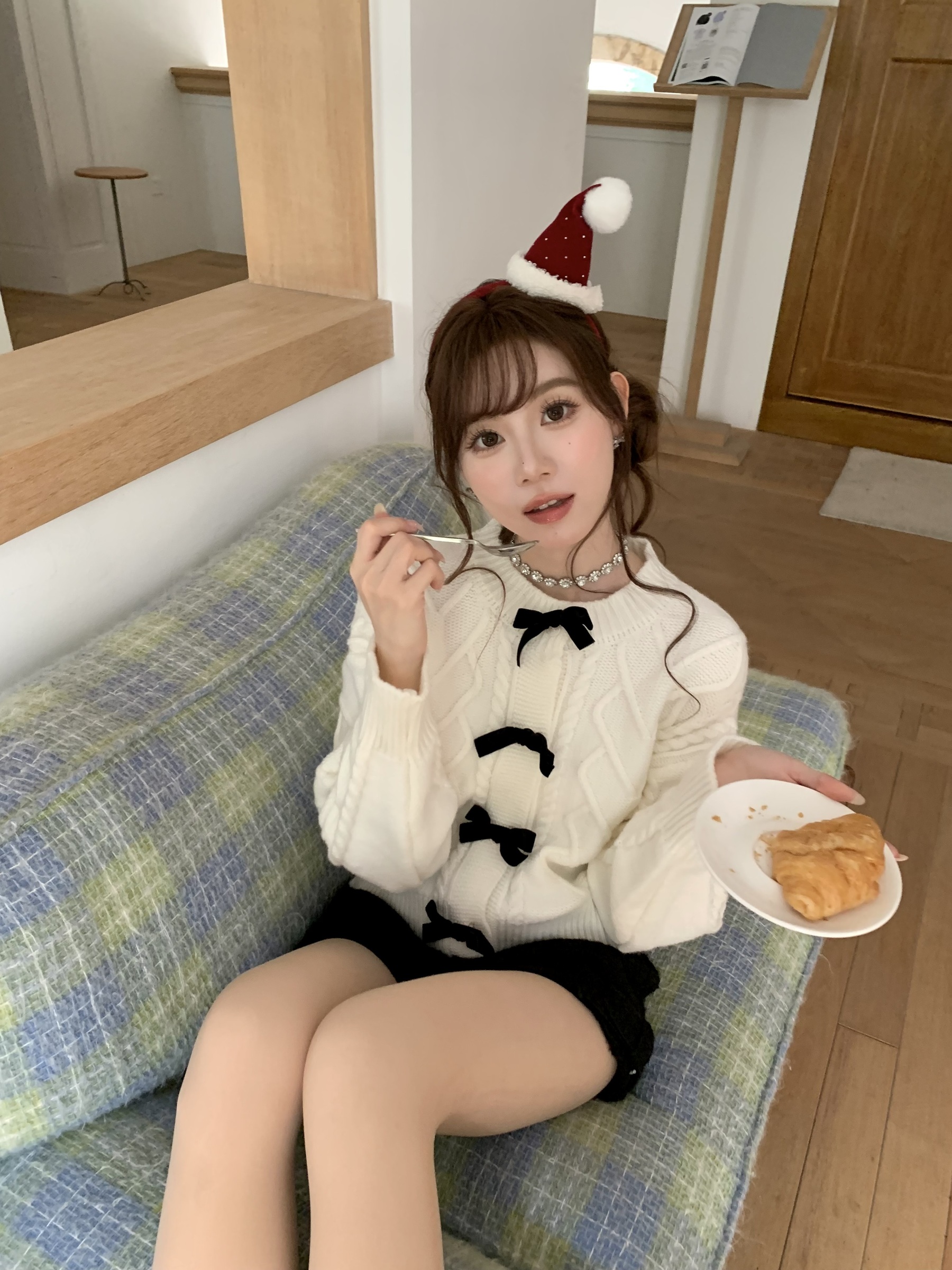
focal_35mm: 26
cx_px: 476
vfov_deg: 67.3
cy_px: 635
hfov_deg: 53.1
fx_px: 953
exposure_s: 1/60
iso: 250
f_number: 1.8
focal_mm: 4.25
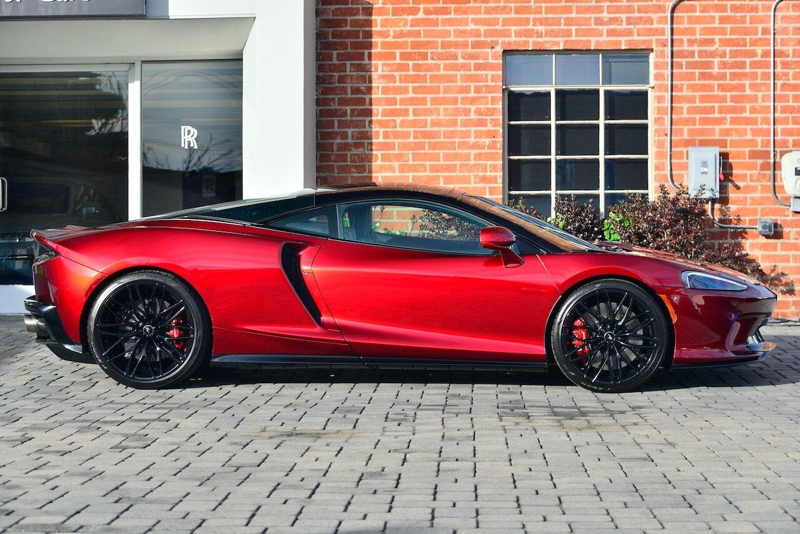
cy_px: 267
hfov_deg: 28.8
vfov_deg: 19.5
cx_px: 400
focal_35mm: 70
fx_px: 1556
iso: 500
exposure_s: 1/1250
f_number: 5
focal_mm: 70
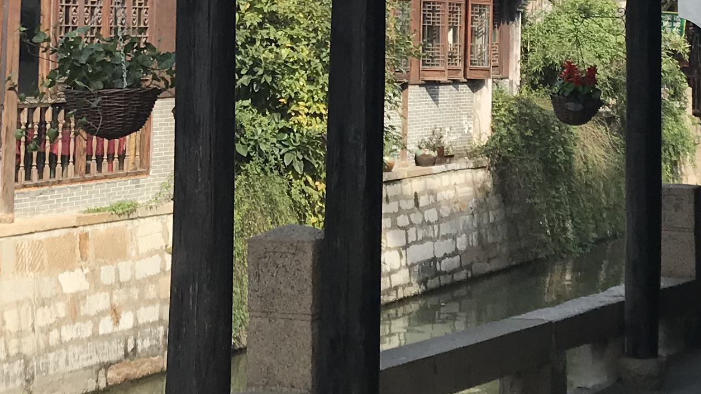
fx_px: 1822
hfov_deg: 21.8
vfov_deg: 12.2
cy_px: -28
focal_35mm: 98
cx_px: 356
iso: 20
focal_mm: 3.99
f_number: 1.8
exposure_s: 1/1030
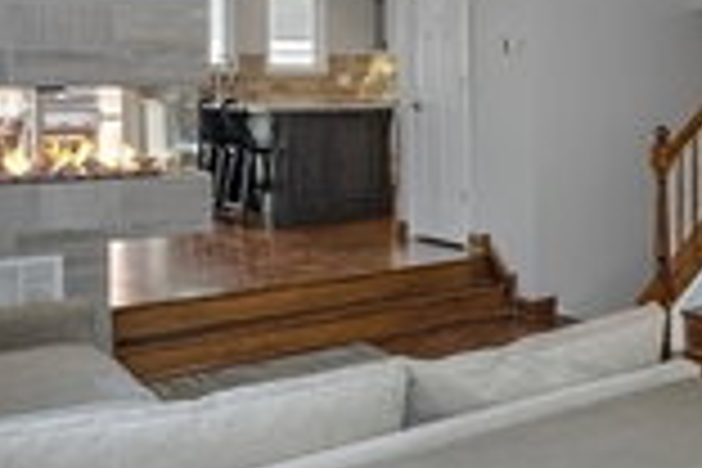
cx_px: 778
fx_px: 985
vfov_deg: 25.8
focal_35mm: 51
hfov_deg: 33.9
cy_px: 36
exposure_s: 1/30
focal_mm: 11
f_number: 8
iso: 200
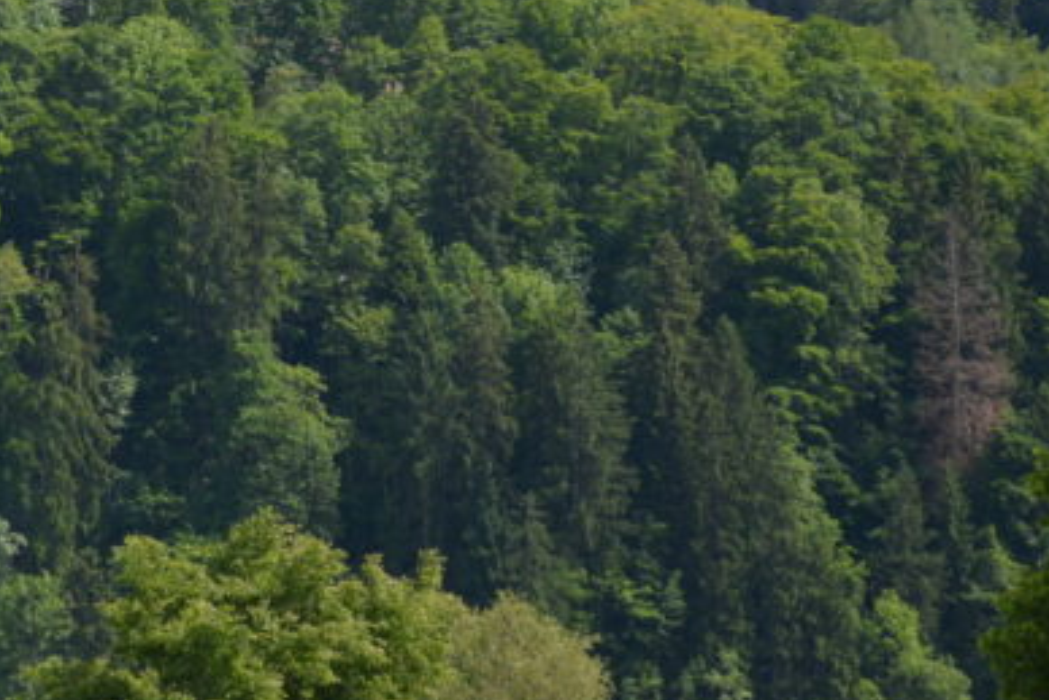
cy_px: -218
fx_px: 9803
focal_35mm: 336
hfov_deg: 6.1
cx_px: -222
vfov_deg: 4.1
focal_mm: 85
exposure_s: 1/1000
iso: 320
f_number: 8
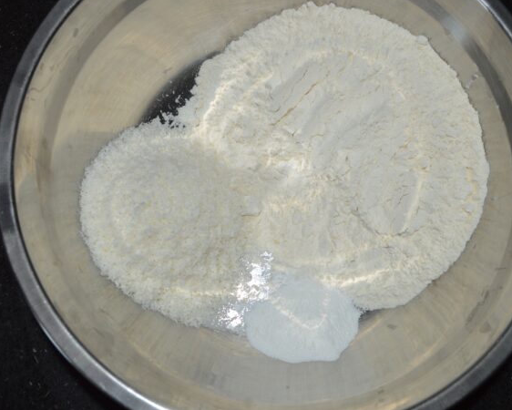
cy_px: 204
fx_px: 531
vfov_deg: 42.2
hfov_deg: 51.5
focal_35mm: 35
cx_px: 271
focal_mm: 20
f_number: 8
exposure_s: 1/60
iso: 100
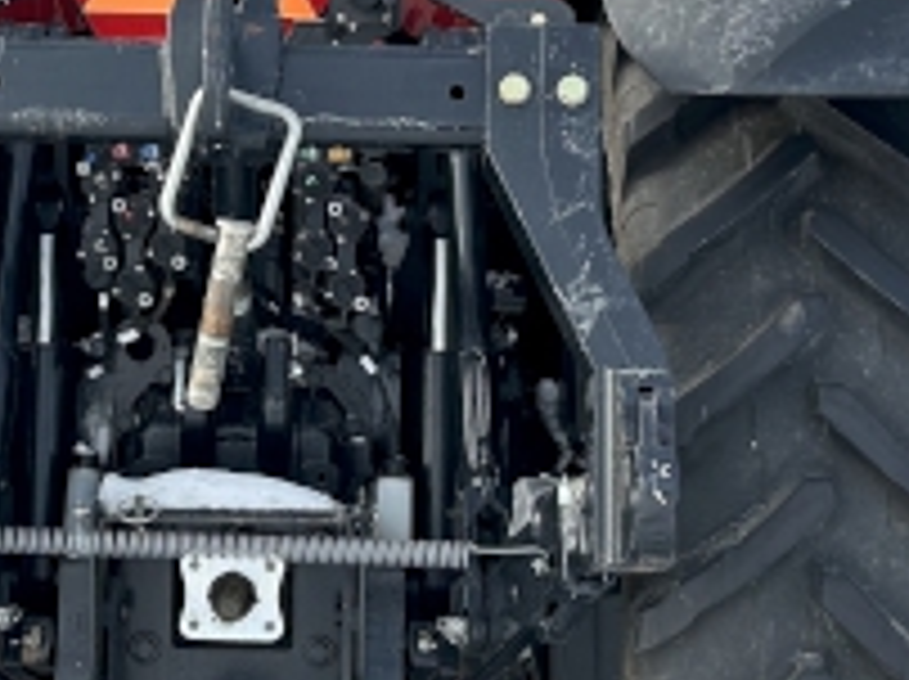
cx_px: 212
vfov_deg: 14.3
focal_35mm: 103
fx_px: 2702
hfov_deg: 19.0
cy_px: 252
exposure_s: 1/2762
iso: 50
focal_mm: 5.7
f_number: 1.5
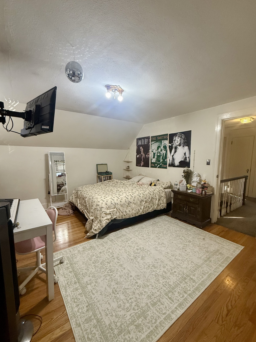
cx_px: 124
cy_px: 176
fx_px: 148
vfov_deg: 98.1
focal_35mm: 15
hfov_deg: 81.7
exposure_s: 1/120
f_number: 2.2
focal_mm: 2.22
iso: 400
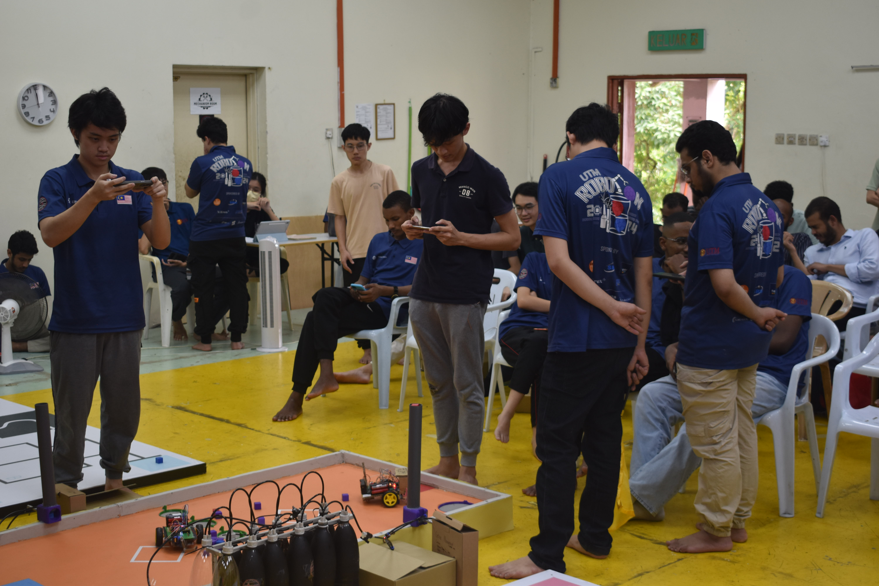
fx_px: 1318
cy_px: 293
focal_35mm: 54
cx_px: 440
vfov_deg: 25.1
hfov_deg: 36.9
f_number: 5
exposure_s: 1/60
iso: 400
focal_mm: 36
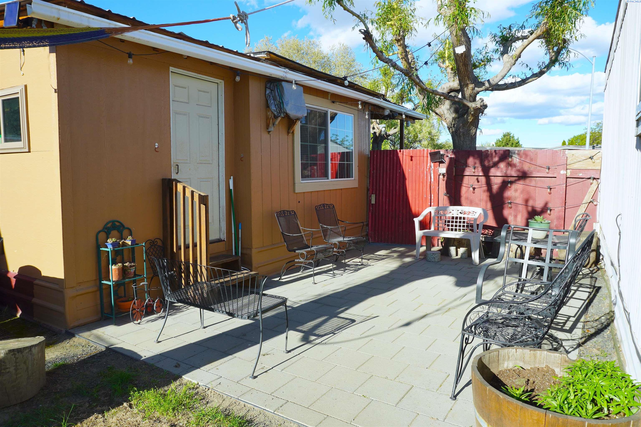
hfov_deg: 73.7
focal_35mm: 24
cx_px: 320
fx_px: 427
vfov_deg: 53.1
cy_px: 214
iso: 100
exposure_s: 1/125
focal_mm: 16
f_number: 9
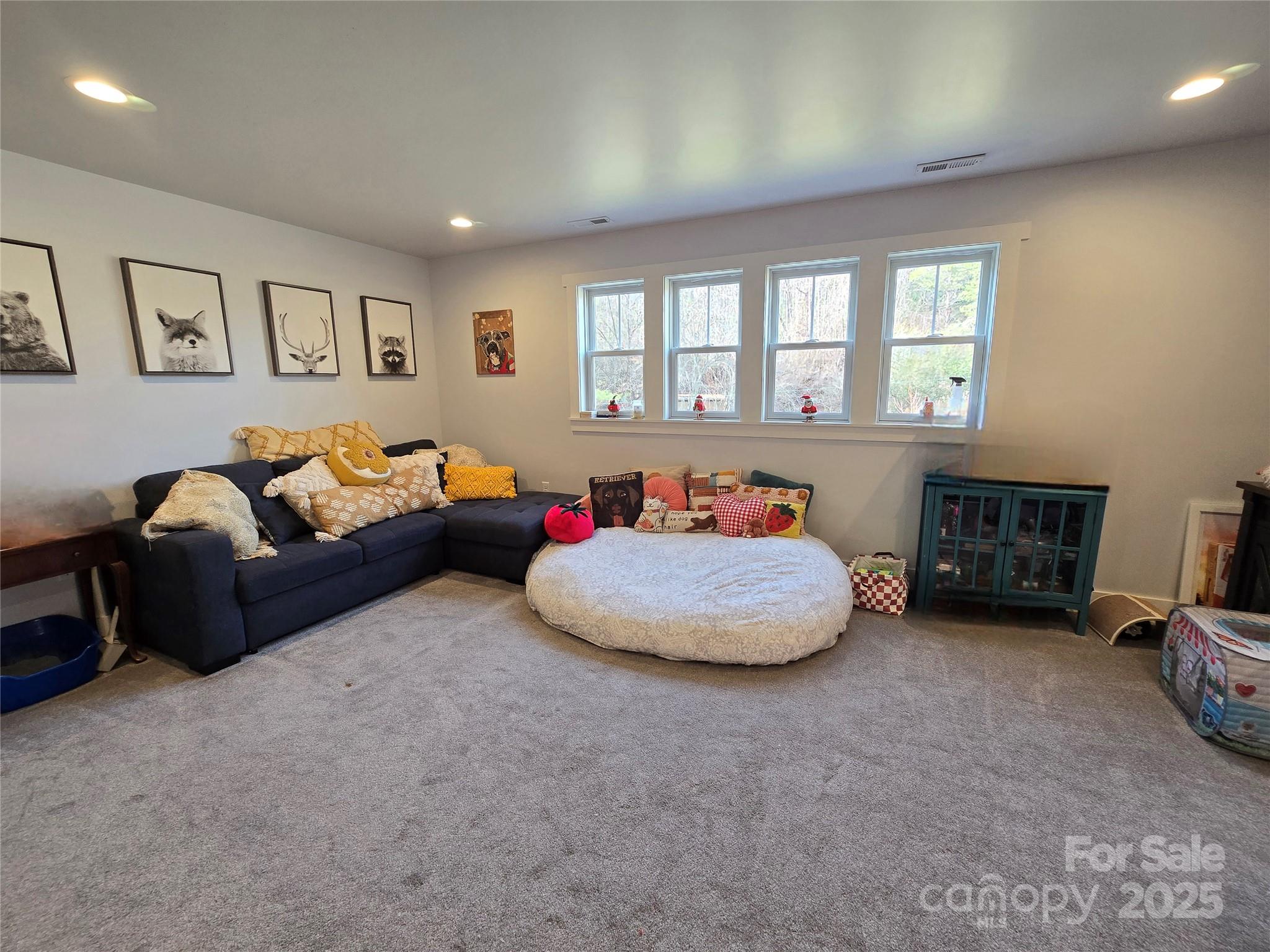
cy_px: 476
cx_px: 635
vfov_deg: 89.9
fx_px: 477
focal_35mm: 13
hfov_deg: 106.2
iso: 125
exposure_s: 1/60.2
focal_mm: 2.2
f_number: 2.2
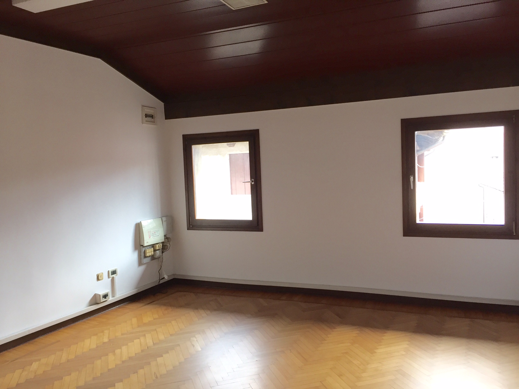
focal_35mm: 29
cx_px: 260
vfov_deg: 48.2
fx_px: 435
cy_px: 194
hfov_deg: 61.7
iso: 32
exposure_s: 1/33
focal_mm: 4.15
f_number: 2.2
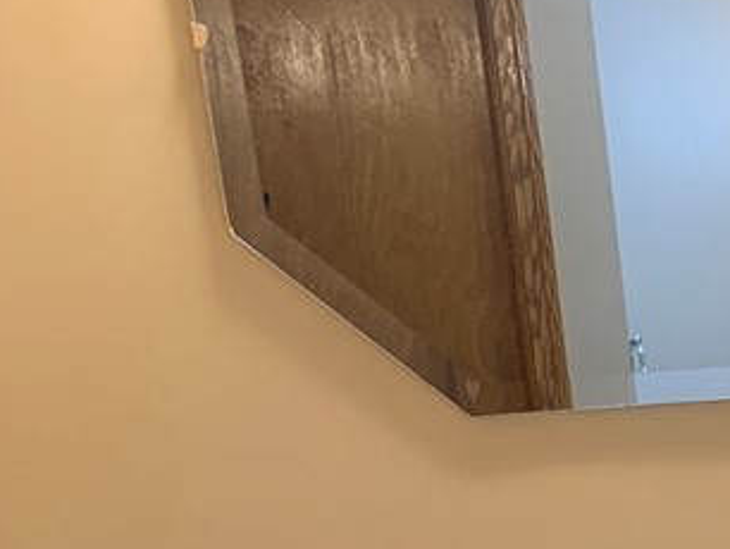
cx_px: 1195
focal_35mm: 87
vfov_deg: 16.1
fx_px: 1836
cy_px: 728
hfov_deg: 18.8
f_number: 1.8
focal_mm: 4.25
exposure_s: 1/60
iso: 64
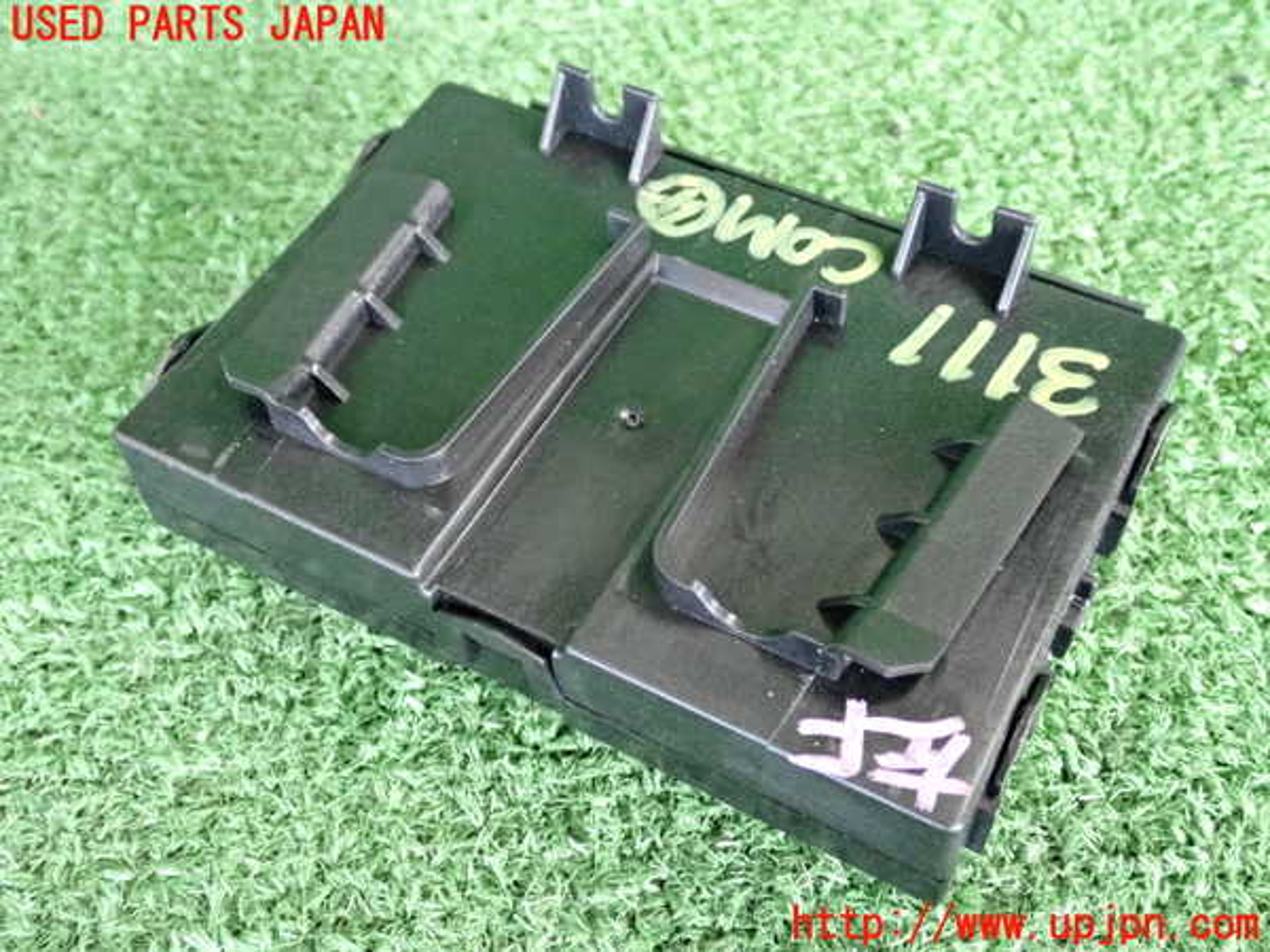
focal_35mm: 41
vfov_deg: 35.1
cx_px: 635
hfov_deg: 45.8
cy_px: 476
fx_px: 1504
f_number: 2.8
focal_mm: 7.31
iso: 3200
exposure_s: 1/125
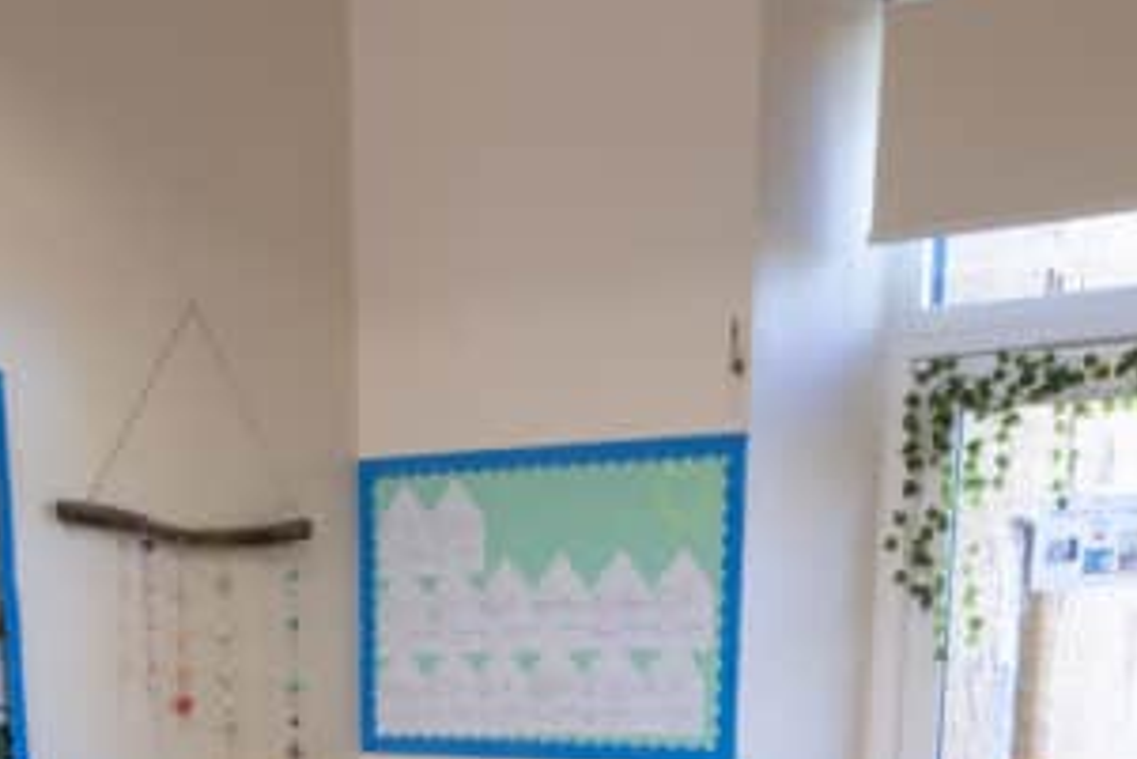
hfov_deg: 38.8
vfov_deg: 22.6
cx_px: 510
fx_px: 1611
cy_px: 1074
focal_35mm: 51
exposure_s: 1/6
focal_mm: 10
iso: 250
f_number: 10
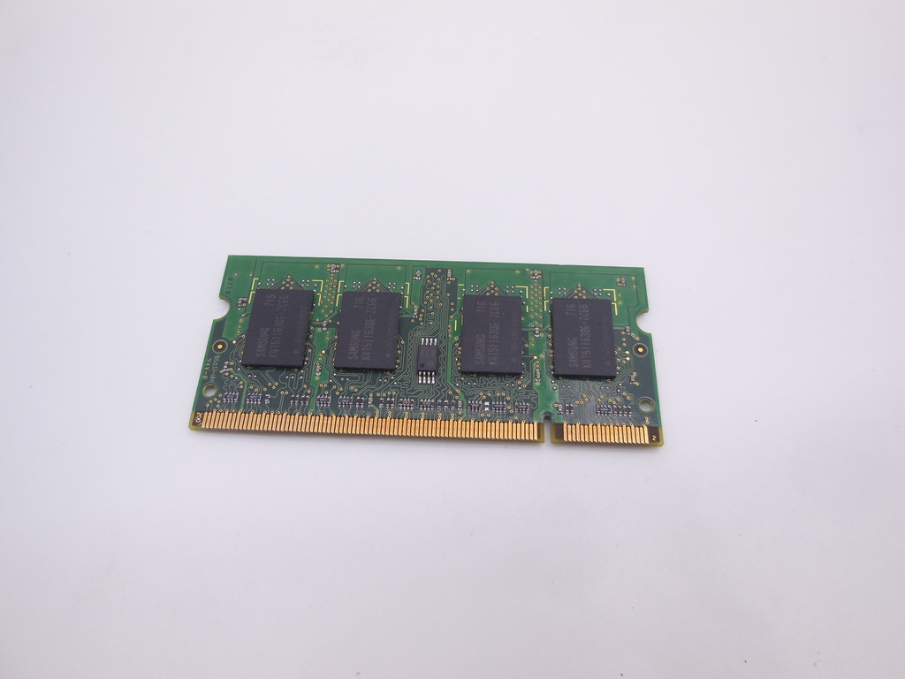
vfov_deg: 54.9
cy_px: 340
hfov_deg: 69.4
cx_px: 452
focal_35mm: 25
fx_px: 654
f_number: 3.1
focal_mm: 4.5
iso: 125
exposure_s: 1/60
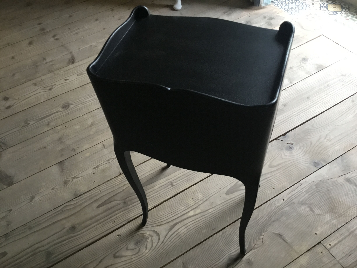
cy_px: 134
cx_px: 178
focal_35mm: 31
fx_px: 320
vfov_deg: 45.4
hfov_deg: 58.4
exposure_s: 1/33
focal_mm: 3.3
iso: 125
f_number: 2.4
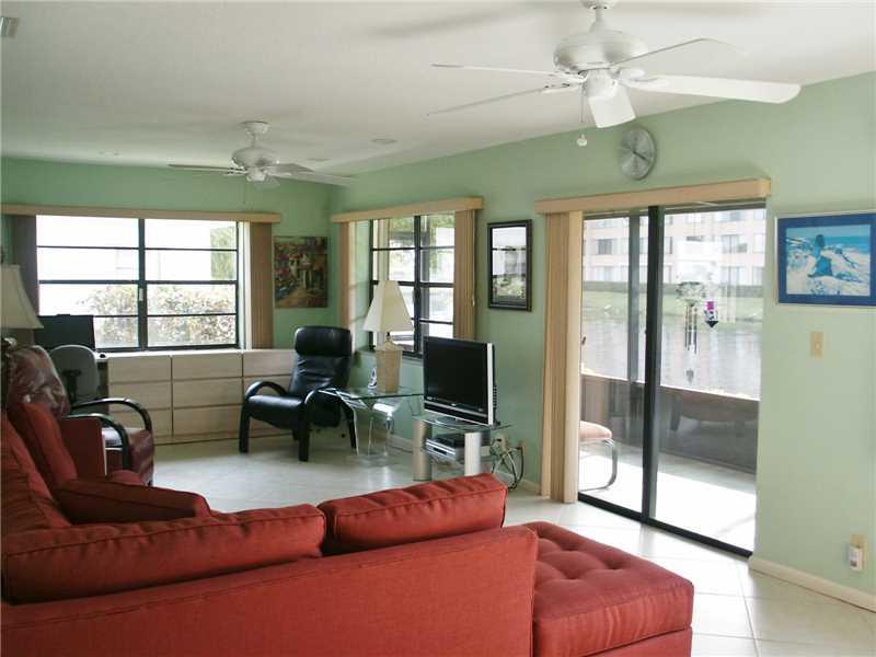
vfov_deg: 40.7
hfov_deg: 52.6
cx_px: 438
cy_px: 328
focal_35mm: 35
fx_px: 886
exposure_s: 1/45
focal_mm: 7.2
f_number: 3
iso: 100
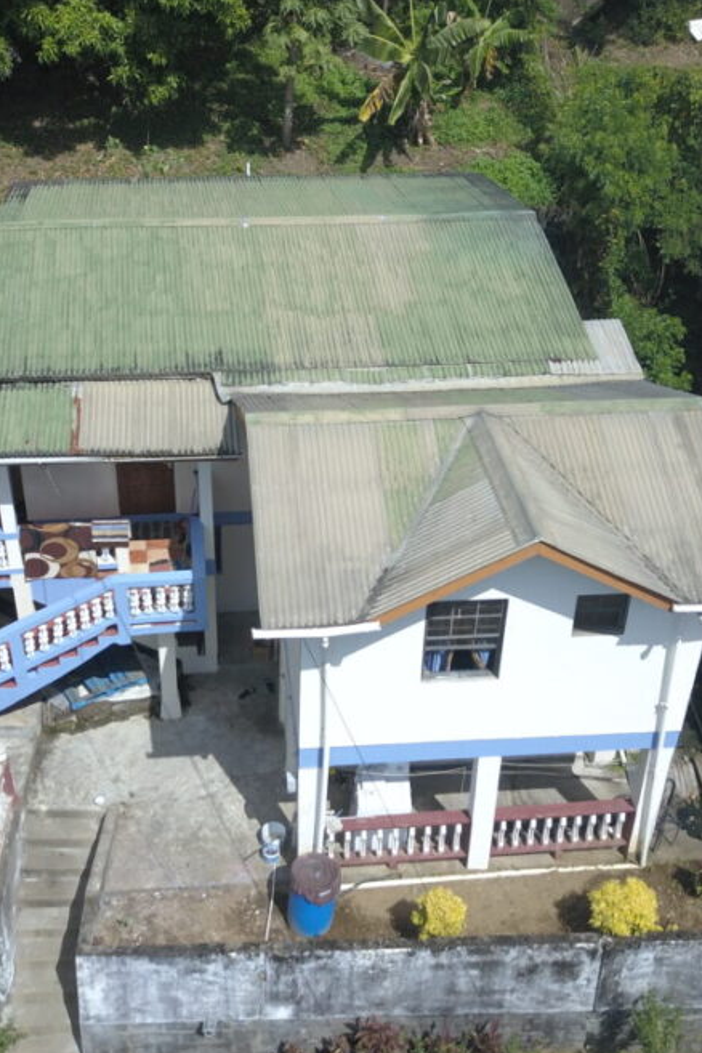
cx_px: 354
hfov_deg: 46.4
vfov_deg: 65.5
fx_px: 819
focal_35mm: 28
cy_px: 542
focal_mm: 4.73
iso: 100
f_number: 2.2
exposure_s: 1/2000
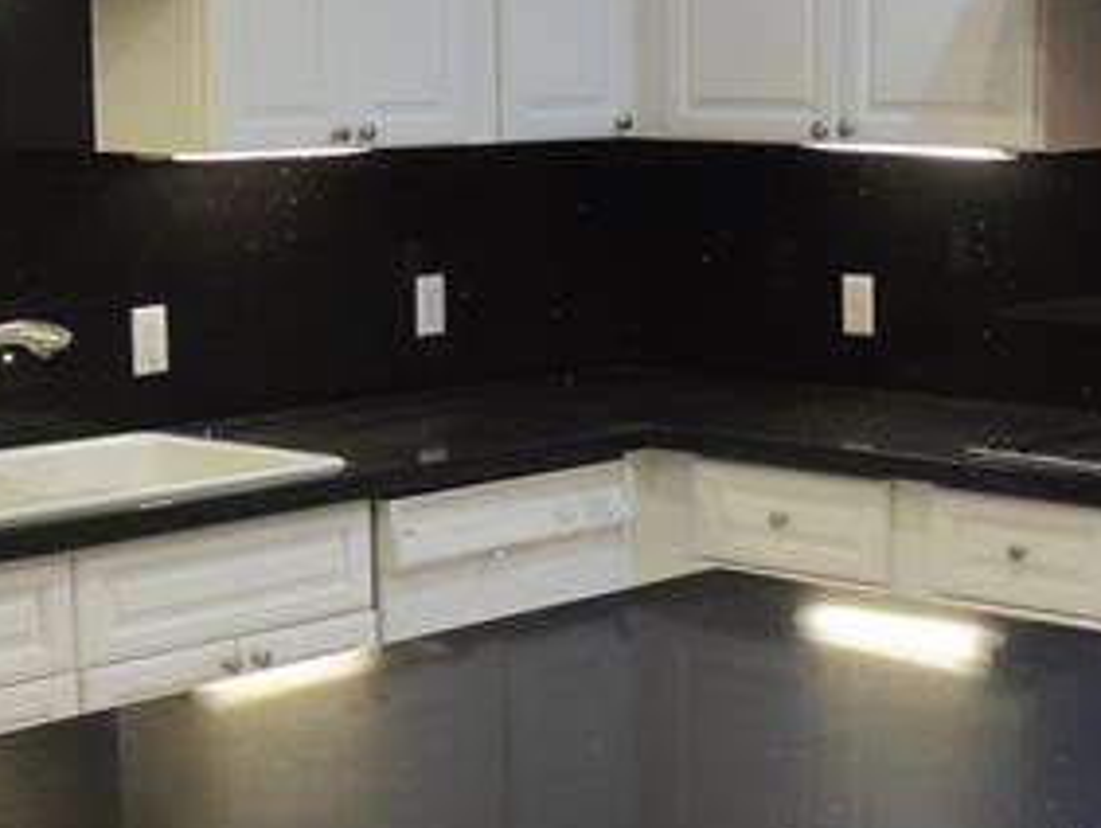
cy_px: 543
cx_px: 640
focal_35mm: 87
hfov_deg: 22.5
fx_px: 2769
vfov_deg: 17.0
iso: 200
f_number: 2.8
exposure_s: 1/30
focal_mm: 4.3
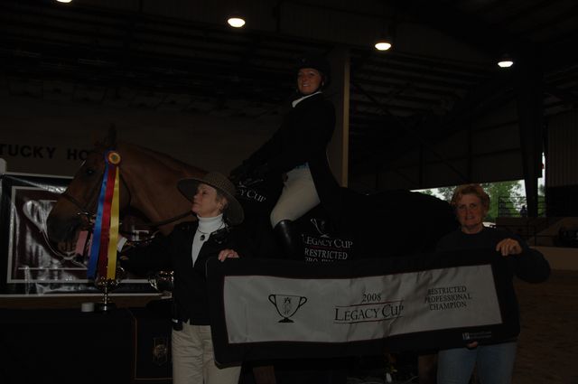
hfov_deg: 49.6
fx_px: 625
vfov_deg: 34.1
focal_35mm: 39
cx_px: 289
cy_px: 192
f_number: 3.8
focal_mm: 26
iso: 200
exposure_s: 1/125
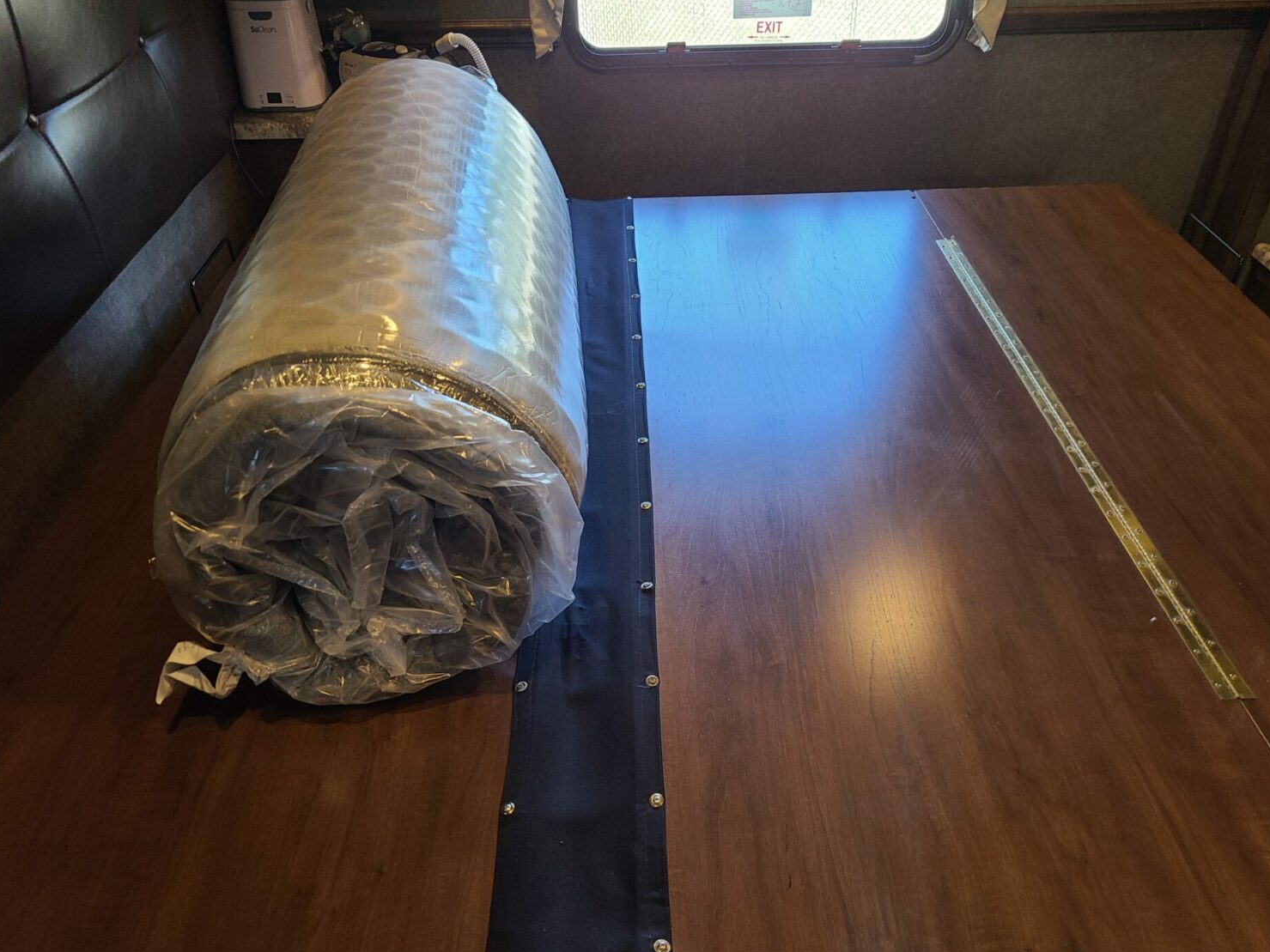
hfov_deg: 65.3
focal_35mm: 27
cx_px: 655
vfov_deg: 51.3
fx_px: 991
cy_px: 488
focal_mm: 5.4
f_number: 1.8
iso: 200
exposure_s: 1/59
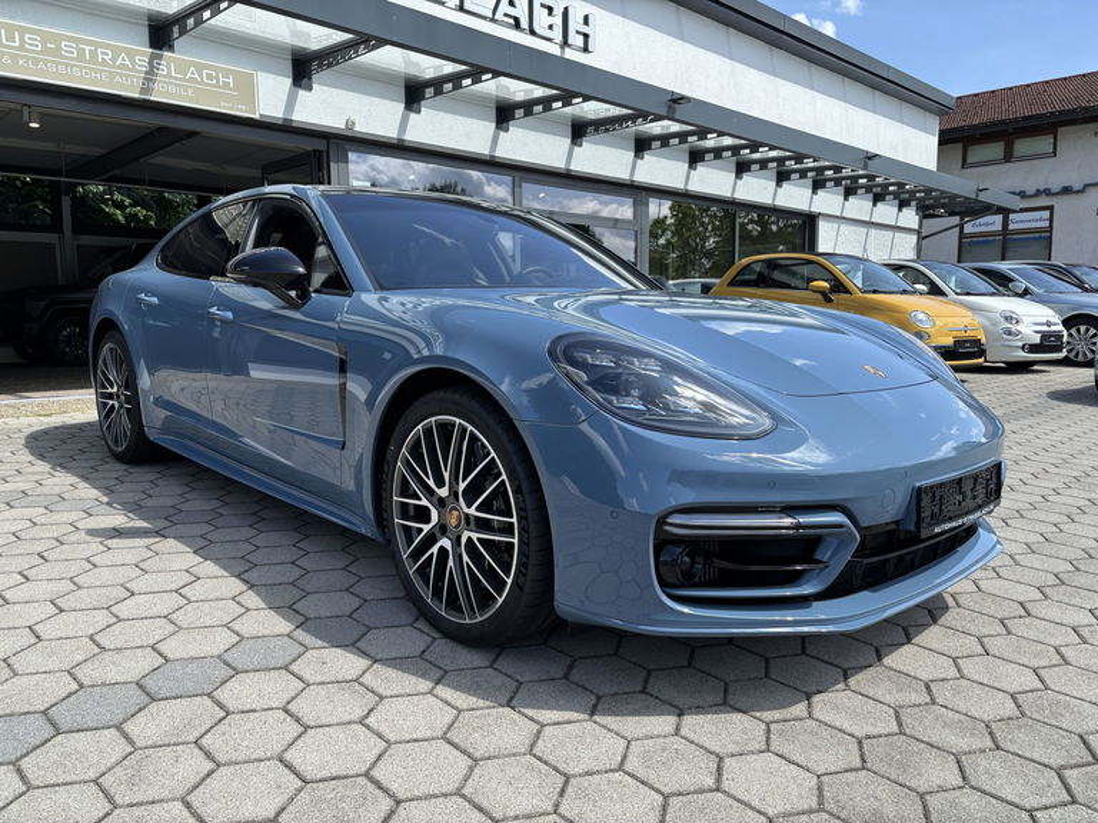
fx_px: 825
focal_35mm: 26
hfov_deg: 67.3
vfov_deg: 53.1
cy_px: 412
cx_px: 549
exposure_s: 1/1543
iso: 50
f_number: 1.6
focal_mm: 5.96
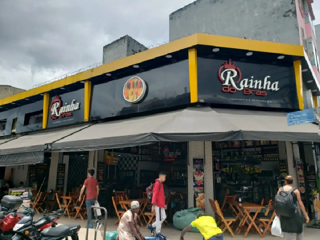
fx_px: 240
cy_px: 120
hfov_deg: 67.3
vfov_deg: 53.1
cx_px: 160
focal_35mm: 26
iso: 50
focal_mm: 4.3
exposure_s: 1/1667
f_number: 2.4
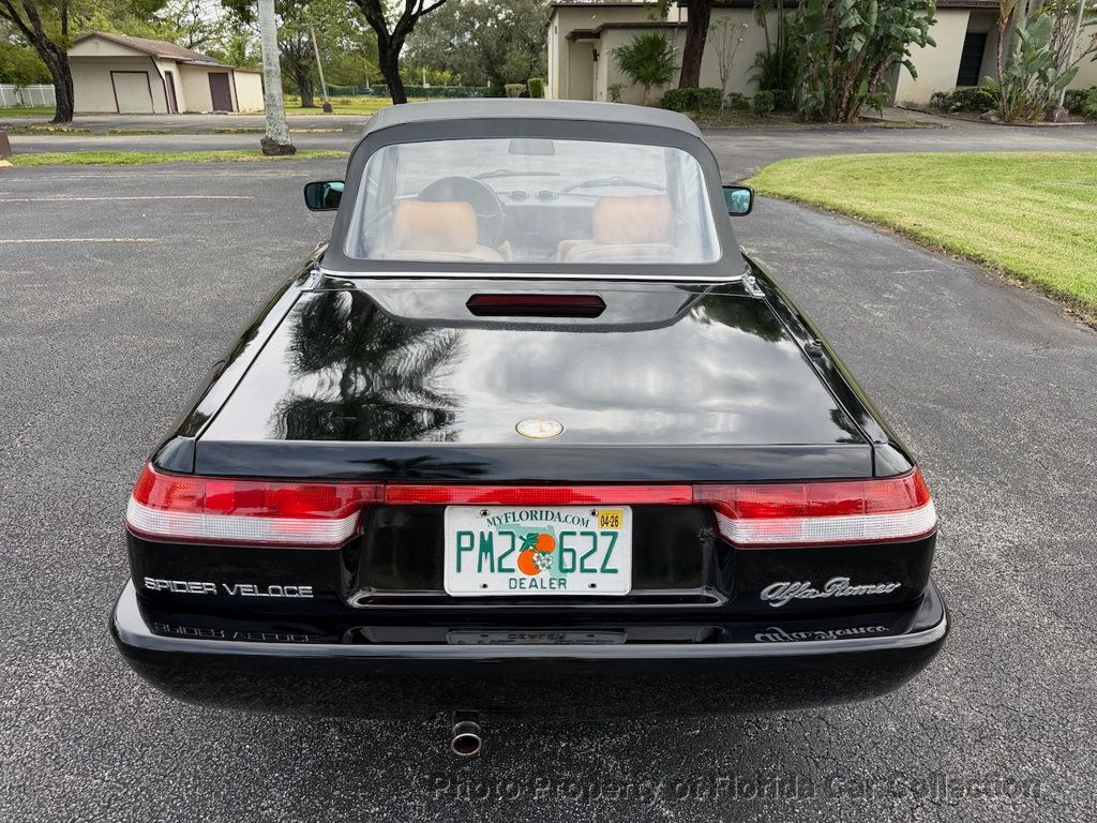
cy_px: 412
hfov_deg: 71.6
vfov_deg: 56.8
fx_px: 761
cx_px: 548
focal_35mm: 24
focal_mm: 6.76
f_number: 1.78
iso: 80
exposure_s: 1/1091
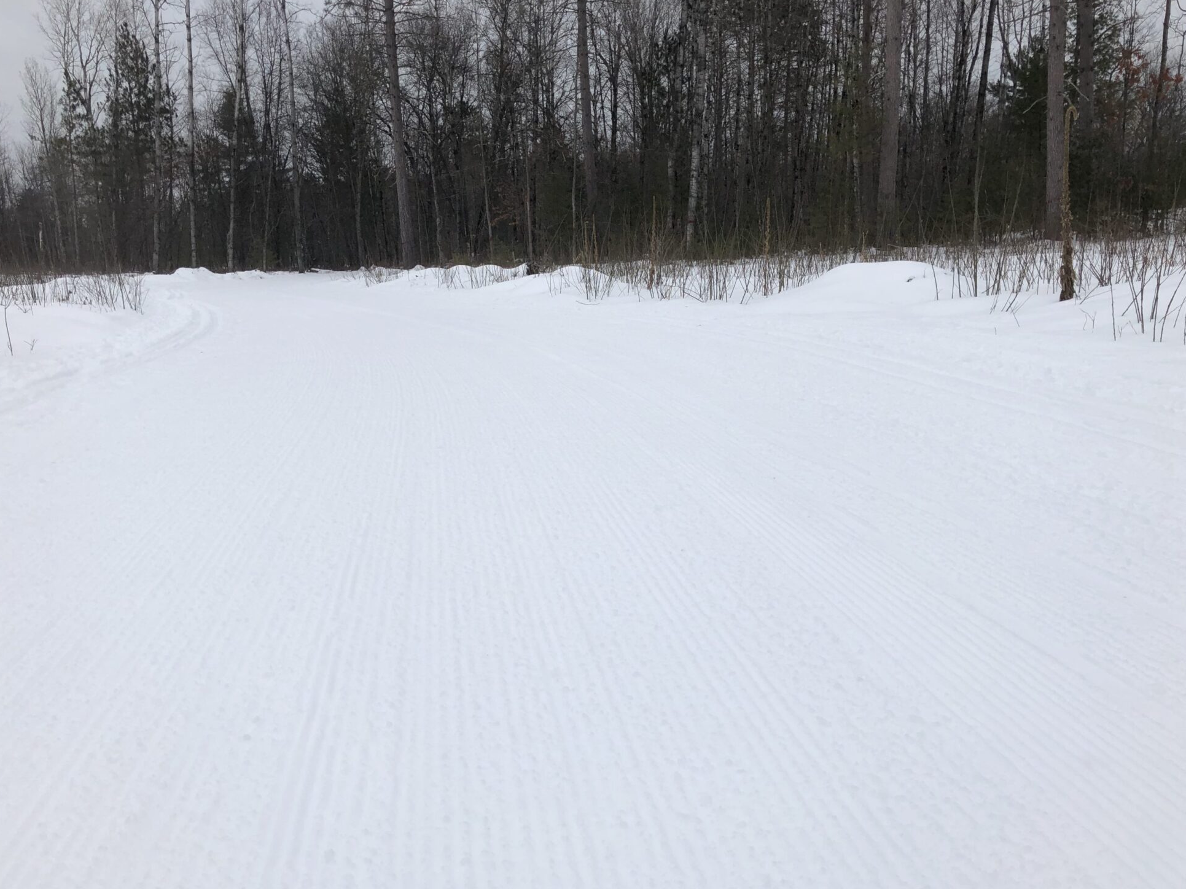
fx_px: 994
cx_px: 587
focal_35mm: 29
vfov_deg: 48.2
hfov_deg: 61.7
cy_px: 456
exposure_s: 1/1116
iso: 20
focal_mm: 4
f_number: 1.8
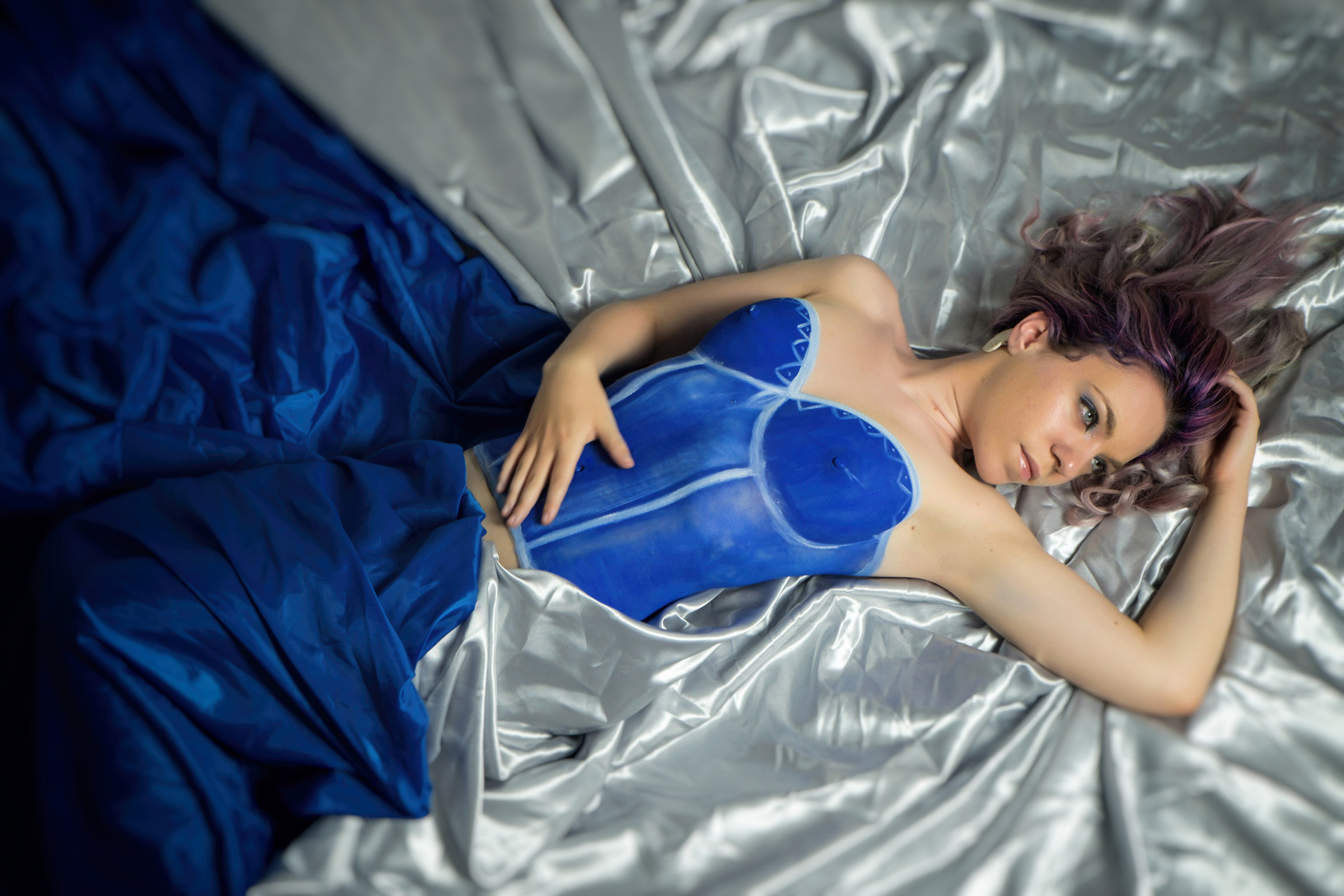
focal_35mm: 58
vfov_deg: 23.4
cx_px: 672
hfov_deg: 34.5
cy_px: 448
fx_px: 2165
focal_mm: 38.7
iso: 640
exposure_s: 1/13
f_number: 5.6
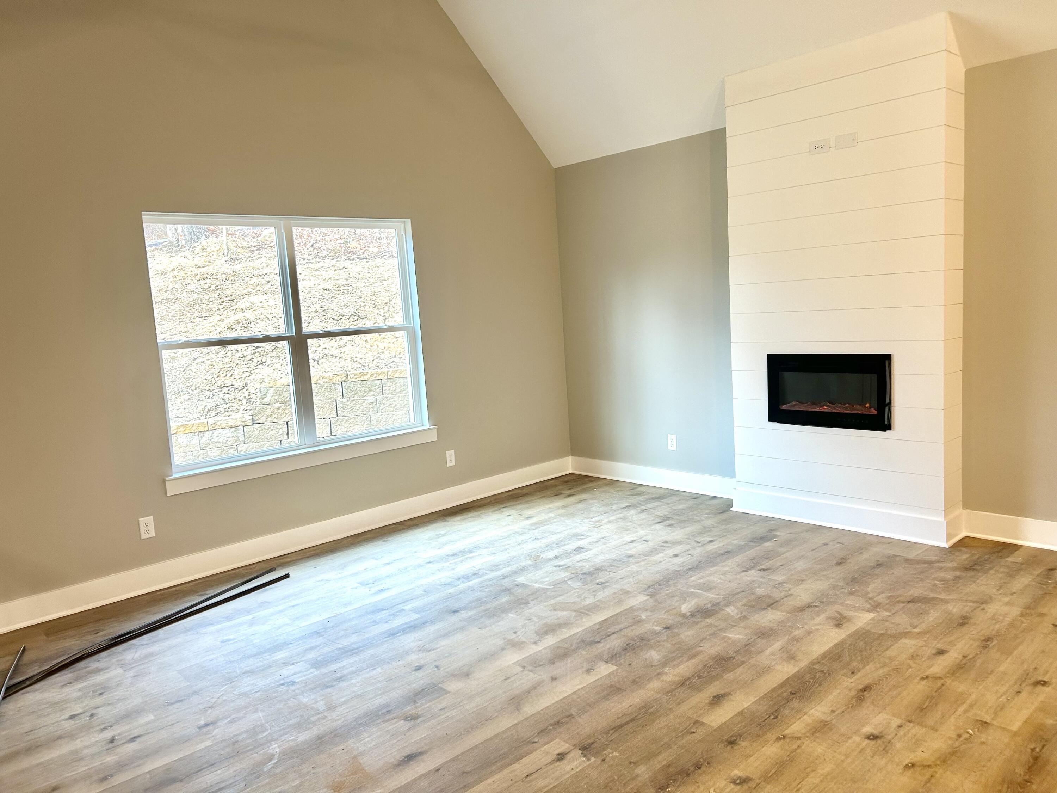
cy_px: 396
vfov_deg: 53.1
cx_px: 528
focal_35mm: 26
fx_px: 794
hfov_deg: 67.3
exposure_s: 1/120
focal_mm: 5.7
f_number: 1.5
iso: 100
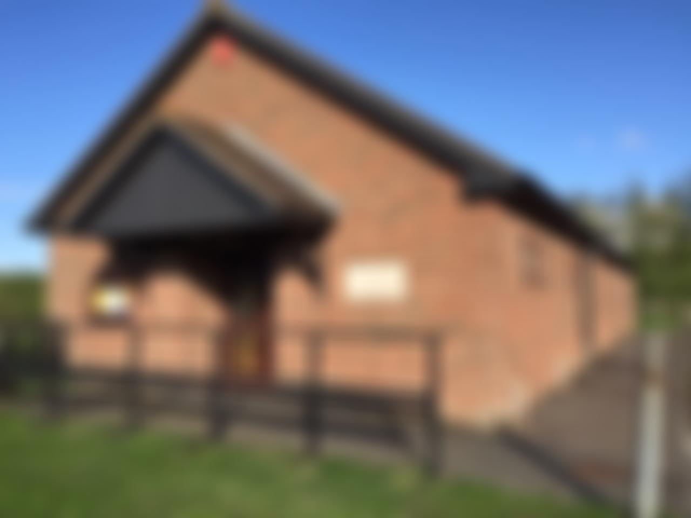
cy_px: 259
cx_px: 346
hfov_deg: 61.7
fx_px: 579
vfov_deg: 48.2
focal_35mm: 29
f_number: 2.2
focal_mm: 4.15
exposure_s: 1/1464
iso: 32
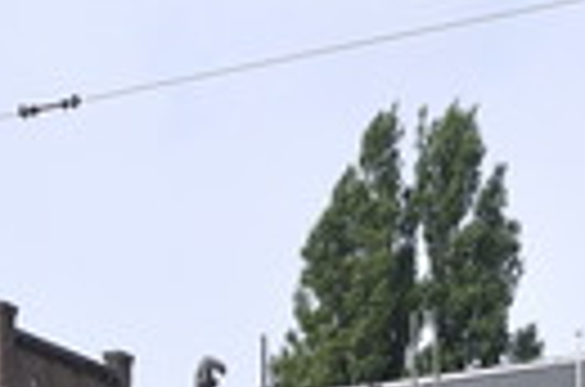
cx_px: 342
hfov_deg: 8.4
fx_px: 3993
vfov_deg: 5.5
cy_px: 655
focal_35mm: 246
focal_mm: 35
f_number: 6.3
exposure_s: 1/400
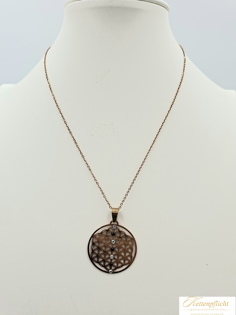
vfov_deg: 73.9
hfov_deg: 58.9
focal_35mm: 23
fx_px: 209
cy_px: 158
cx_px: 118
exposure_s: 1/312
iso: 50
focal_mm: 5.54
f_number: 1.8
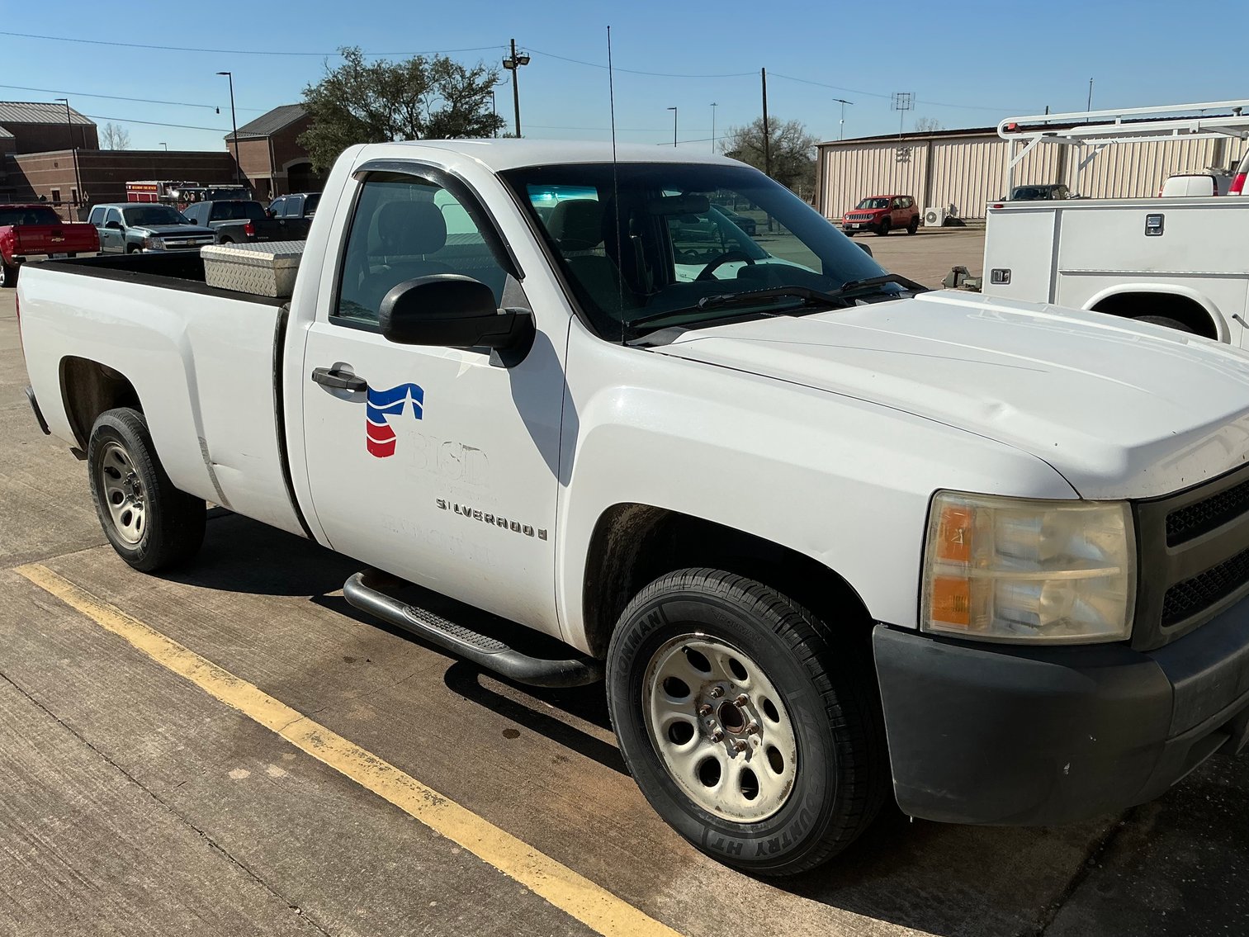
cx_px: 624
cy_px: 468
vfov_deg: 49.8
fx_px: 1010
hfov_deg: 63.4
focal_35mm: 28
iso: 25
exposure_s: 1/3788
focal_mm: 3
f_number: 1.8
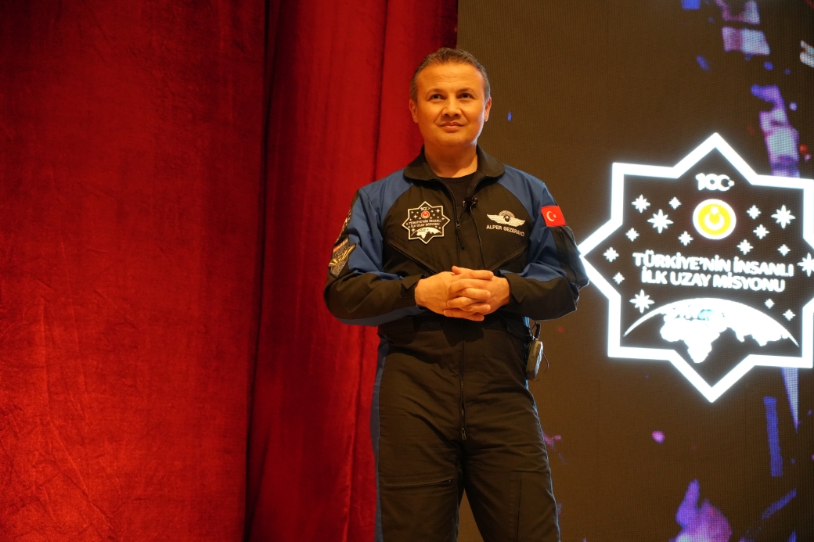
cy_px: 271
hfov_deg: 28.8
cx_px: 407
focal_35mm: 70
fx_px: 1582
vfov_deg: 19.5
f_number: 4
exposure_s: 1/160
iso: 5000
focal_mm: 70
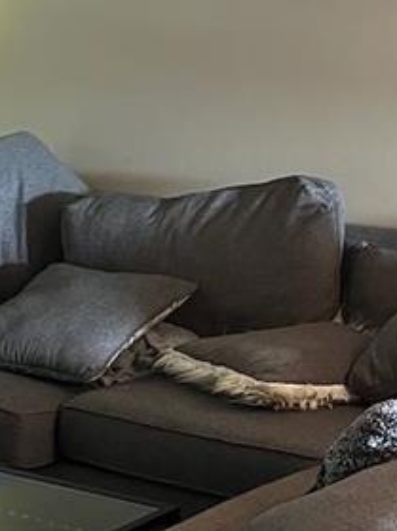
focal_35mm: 112
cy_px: 381
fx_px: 1714
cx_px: 382
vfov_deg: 17.5
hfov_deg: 13.1
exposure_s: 1/60
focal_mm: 5.1
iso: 320
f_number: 1.6
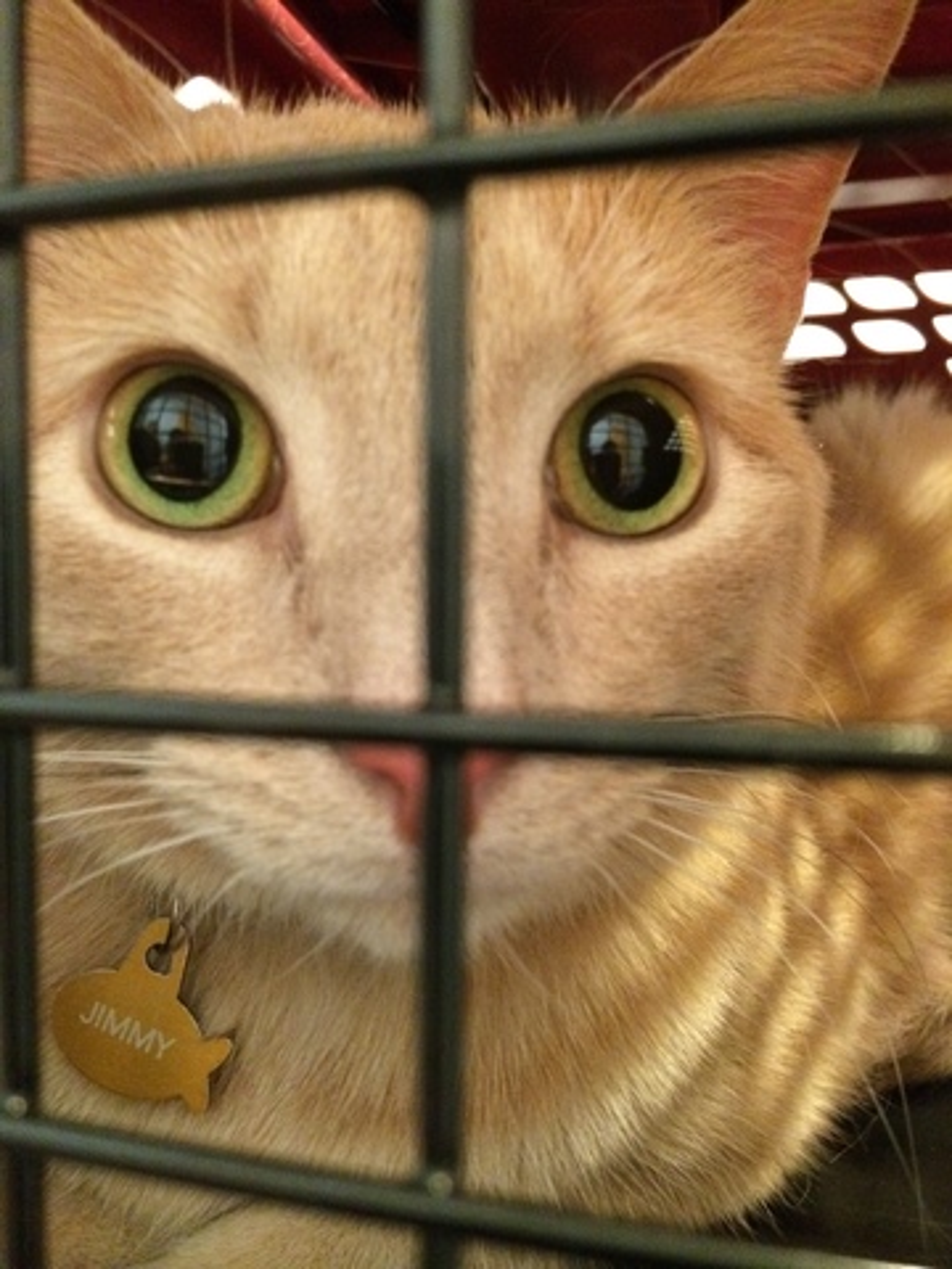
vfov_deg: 60.0
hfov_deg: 46.8
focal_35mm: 30
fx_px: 1100
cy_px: 634
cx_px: 476
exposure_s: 1/15
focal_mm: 4.12
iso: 640
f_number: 2.2
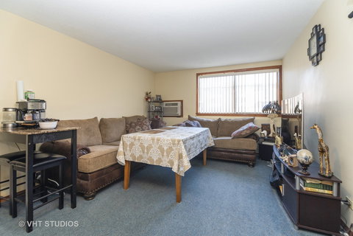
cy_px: 118
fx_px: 157
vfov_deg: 73.7
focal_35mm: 16
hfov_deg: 96.7
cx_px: 176
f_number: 8
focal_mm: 16
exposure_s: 1/13
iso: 400
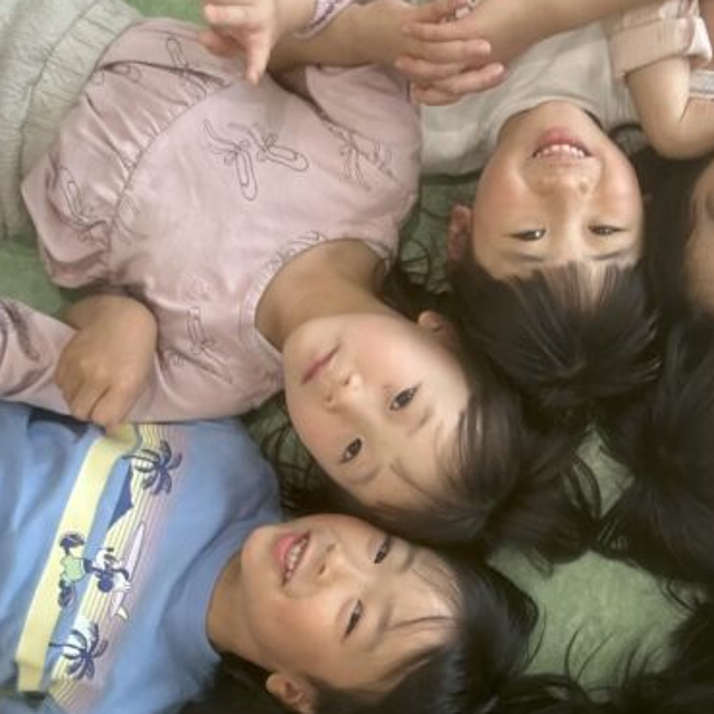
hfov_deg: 30.4
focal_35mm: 55
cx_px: 569
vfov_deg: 30.5
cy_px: 538
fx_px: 1283
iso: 80
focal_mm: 2.69
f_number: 1.9
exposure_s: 1/121
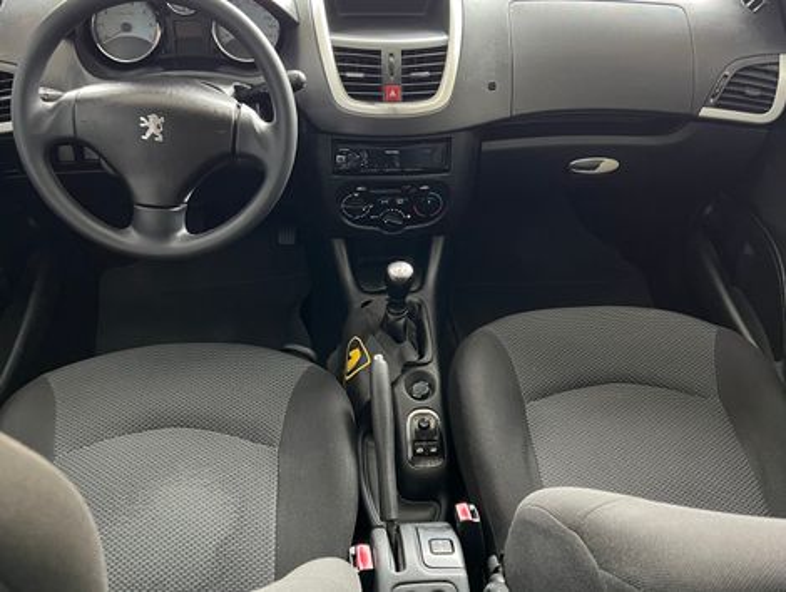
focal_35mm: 26
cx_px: 393
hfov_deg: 67.2
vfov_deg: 53.2
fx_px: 591
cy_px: 296
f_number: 1.5
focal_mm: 5.7
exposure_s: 1/60
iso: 200
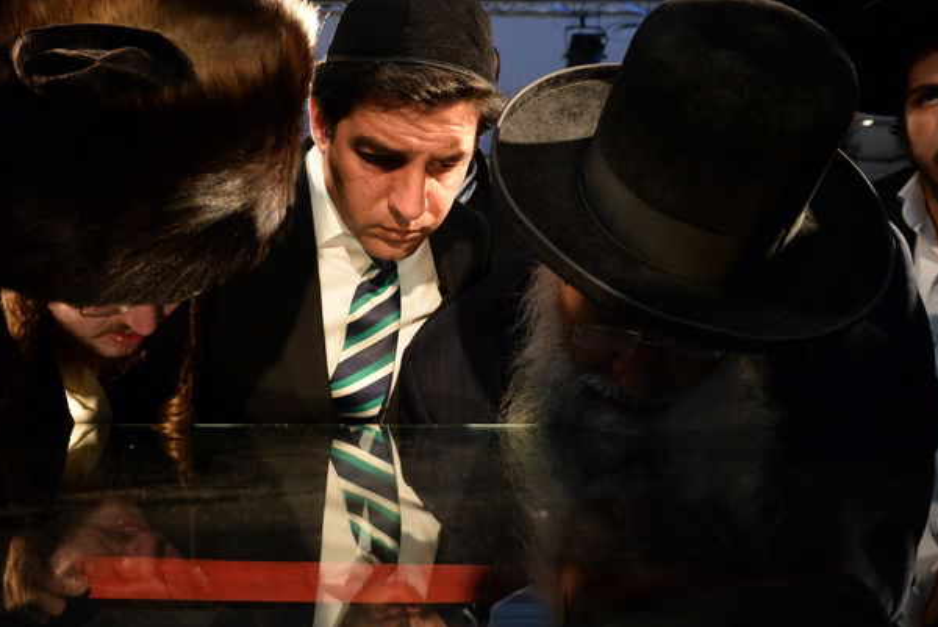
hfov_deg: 58.2
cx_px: 375
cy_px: 366
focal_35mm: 32
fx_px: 834
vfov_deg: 41.1
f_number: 5
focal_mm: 24
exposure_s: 1/160
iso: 2500
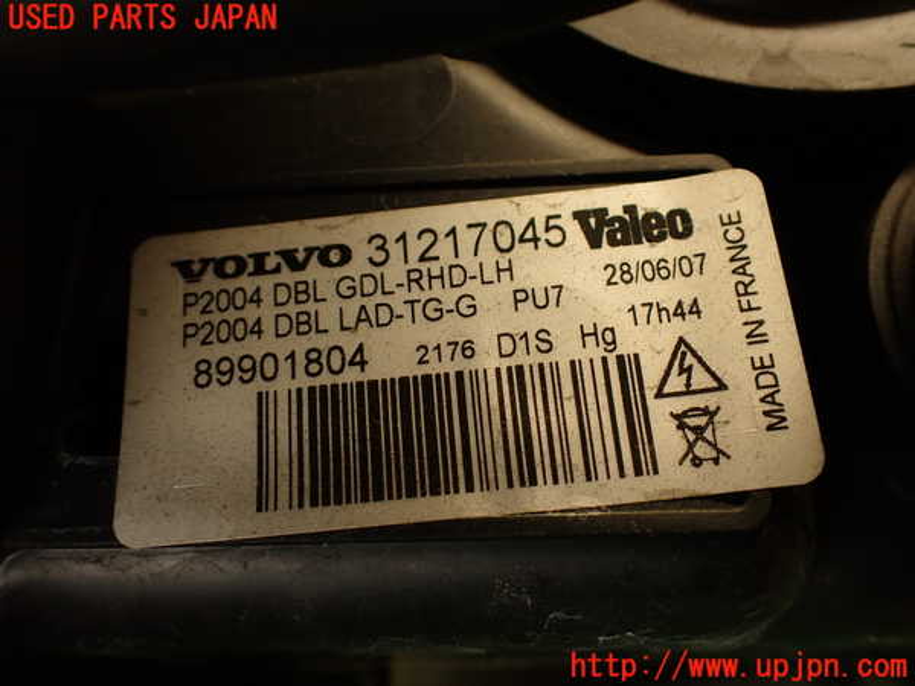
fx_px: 846
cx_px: 458
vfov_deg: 44.2
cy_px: 343
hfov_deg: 56.8
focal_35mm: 32
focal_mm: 5.79
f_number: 2.4
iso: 200
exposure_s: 1/30
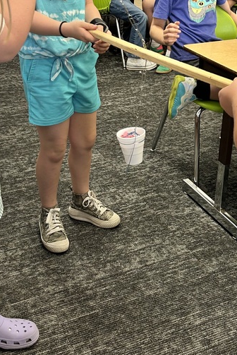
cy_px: 147
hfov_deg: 24.6
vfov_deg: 36.1
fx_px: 542
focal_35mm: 55
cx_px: 149
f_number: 1.5
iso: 125
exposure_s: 1/60
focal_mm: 5.7
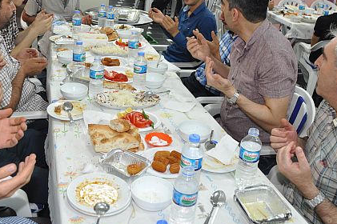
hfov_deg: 47.1
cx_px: 131
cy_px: 72
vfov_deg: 32.3
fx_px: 383
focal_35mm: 41
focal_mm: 18
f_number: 4
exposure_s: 1/60
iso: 640
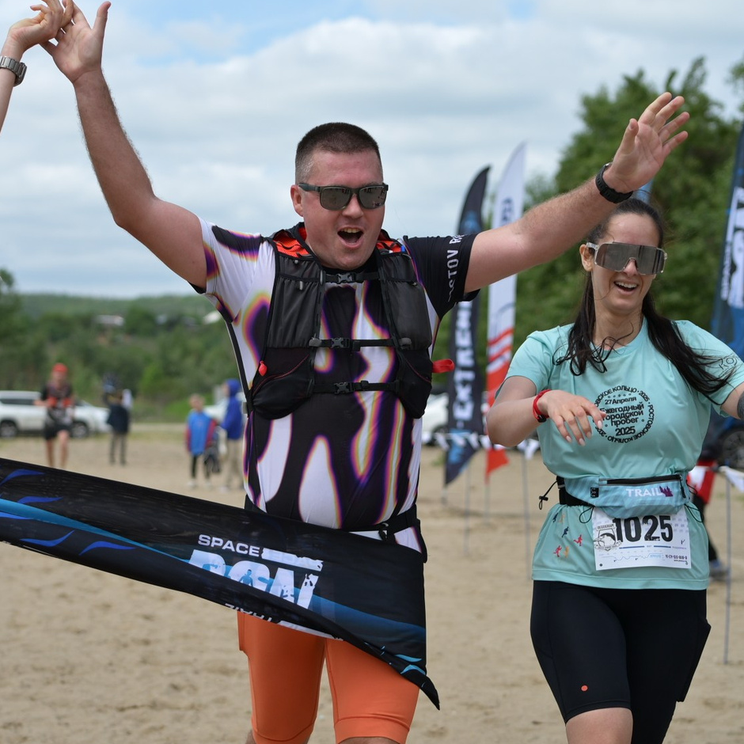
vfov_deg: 21.4
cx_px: 272
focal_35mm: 81
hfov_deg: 21.3
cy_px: 451
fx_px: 1970
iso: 80
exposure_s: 1/3200
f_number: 2
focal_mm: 35
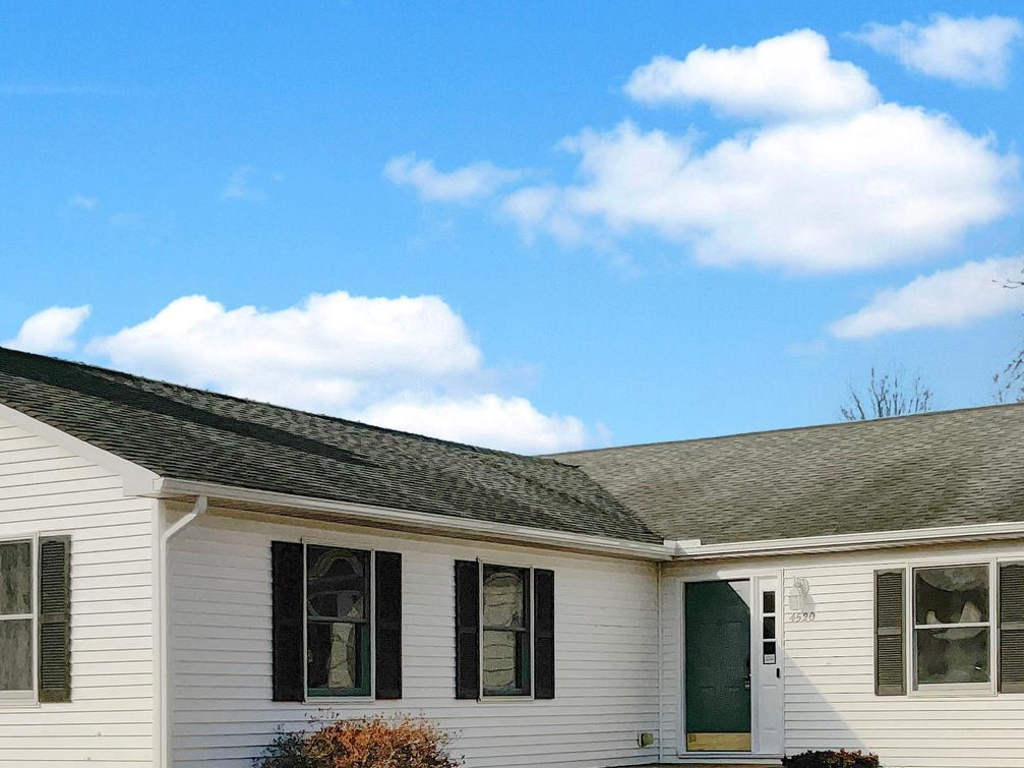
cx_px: 595
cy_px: 726
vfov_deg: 24.0
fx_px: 1745
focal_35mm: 59
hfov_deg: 32.6
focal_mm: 3
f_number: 1.8
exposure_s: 1/7407
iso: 16
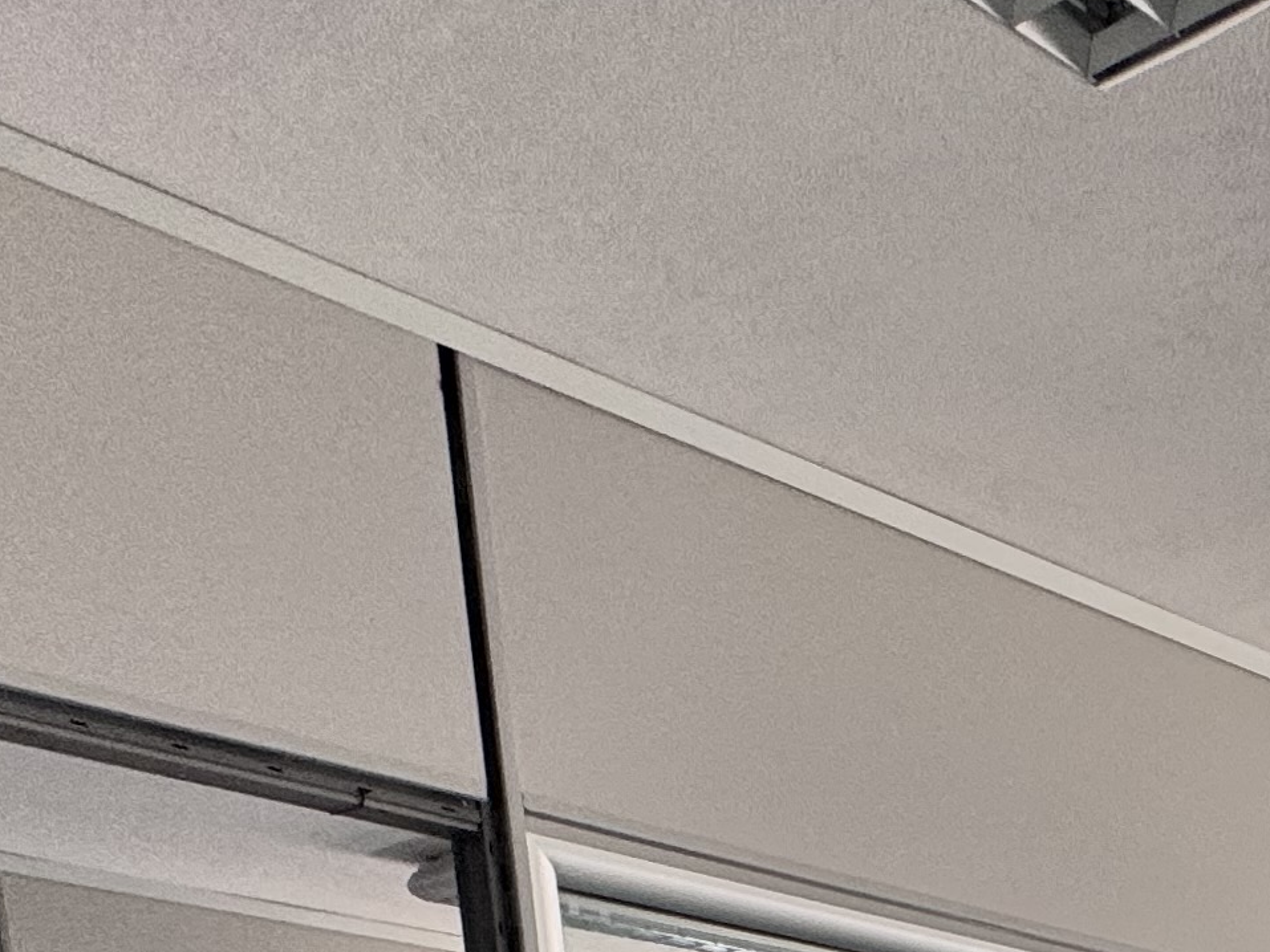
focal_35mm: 59
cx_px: 1810
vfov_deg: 17.4
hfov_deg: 25.9
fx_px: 2165
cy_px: 1927
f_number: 2.2
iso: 100
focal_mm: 2.22
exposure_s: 1/99
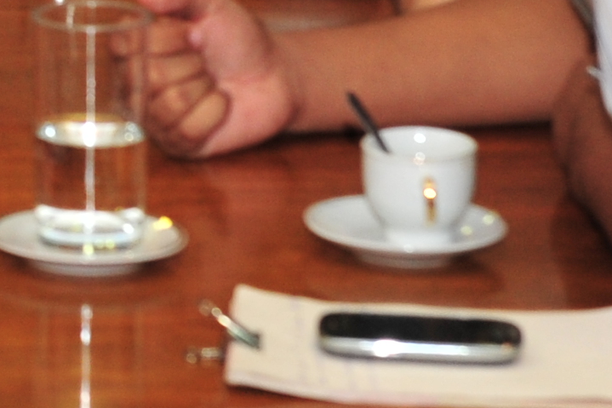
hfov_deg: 7.1
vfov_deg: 4.8
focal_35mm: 284
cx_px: -431
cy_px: -220
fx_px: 4827
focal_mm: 48
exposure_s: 1/80
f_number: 5.6
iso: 800
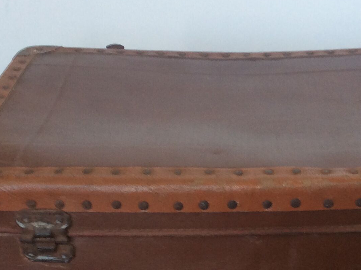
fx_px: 802
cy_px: 219
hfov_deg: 25.3
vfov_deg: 18.9
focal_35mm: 77
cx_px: 233
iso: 40
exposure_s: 1/25
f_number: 2.4
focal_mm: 3.3
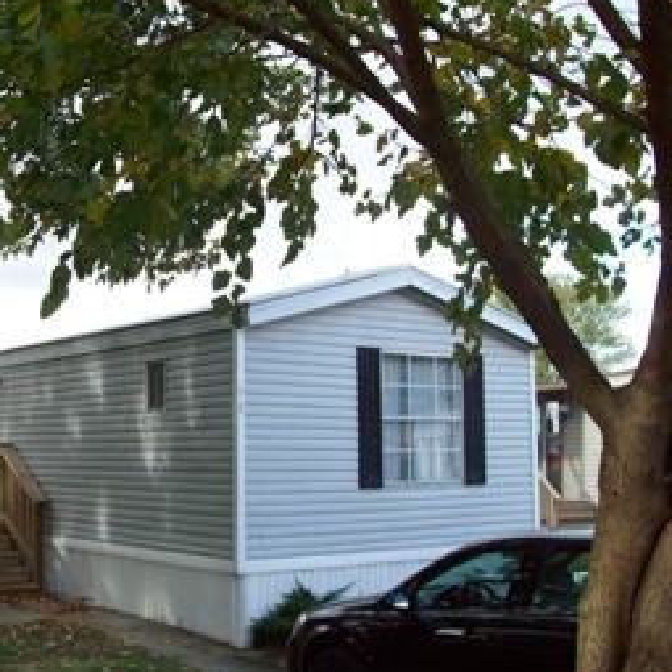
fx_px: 1098
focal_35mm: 50
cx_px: 187
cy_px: 366
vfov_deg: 34.0
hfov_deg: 33.5
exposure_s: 1/238
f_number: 2.7
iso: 80
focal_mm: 6
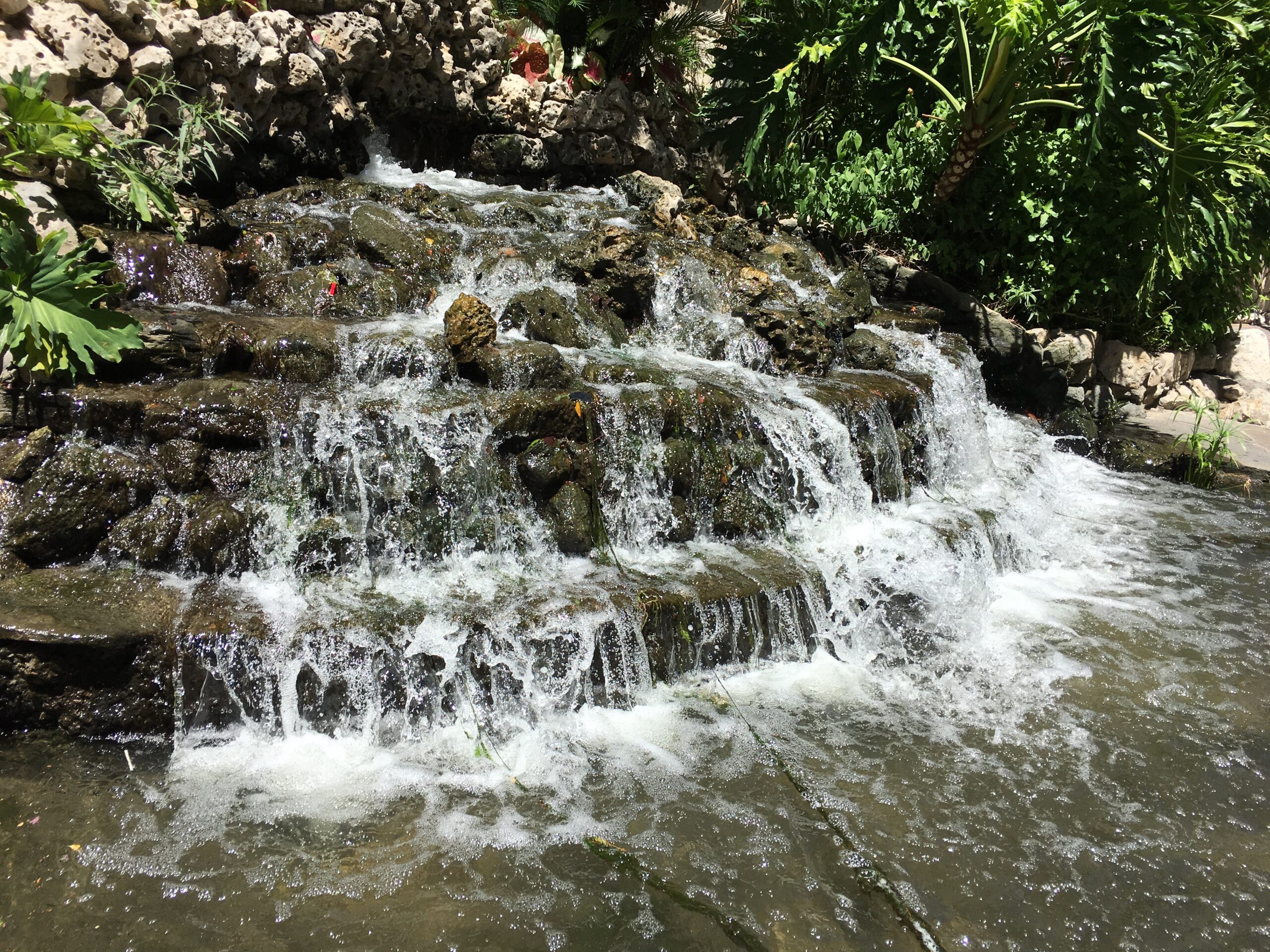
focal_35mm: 29
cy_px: 476
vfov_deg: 48.2
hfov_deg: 61.7
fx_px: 1064
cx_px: 635
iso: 25
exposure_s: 1/1603
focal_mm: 4.15
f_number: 2.2
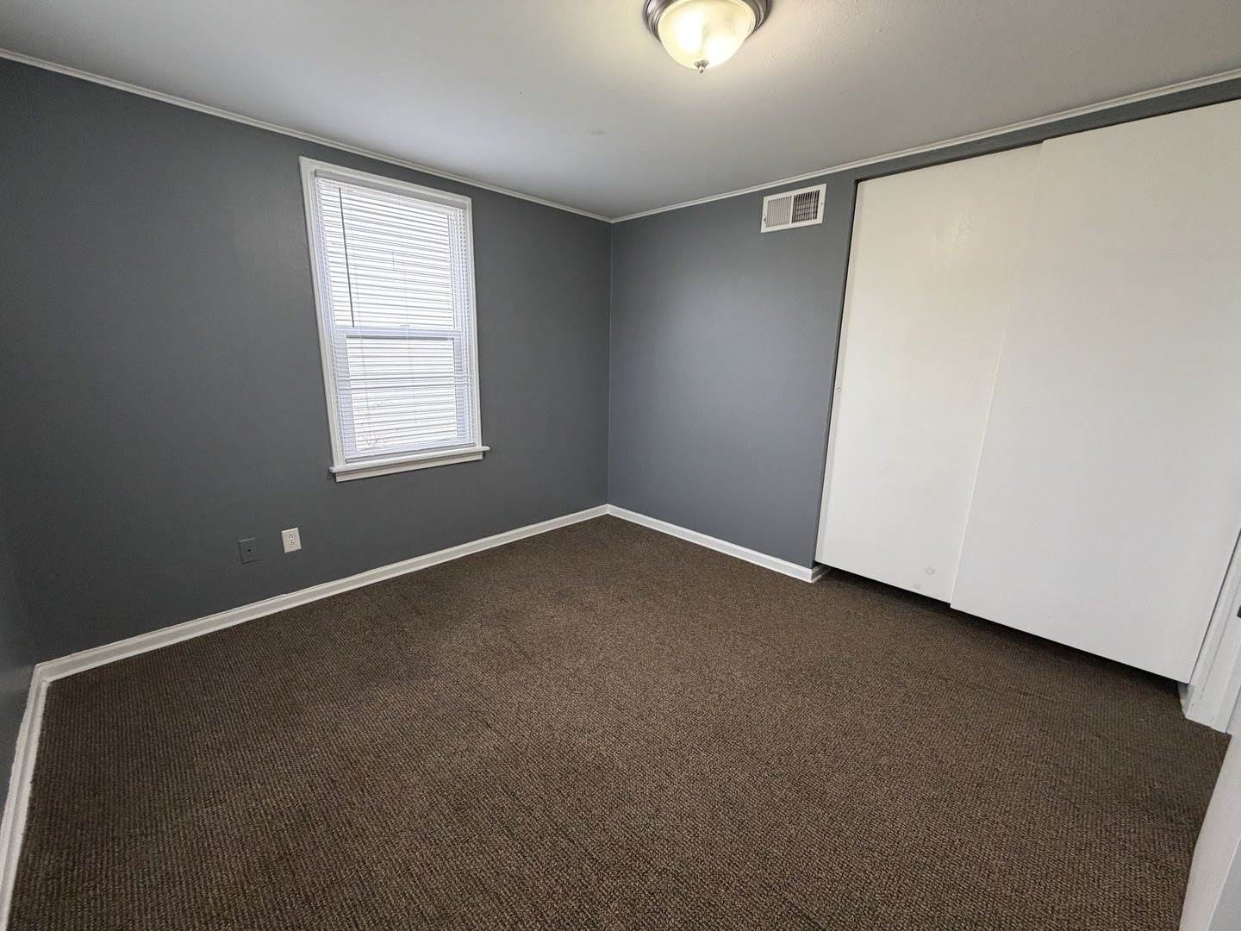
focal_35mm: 14
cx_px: 620
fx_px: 502
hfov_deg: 102.1
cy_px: 466
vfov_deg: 85.7
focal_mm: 2.22
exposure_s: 1/60
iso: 200
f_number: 2.2
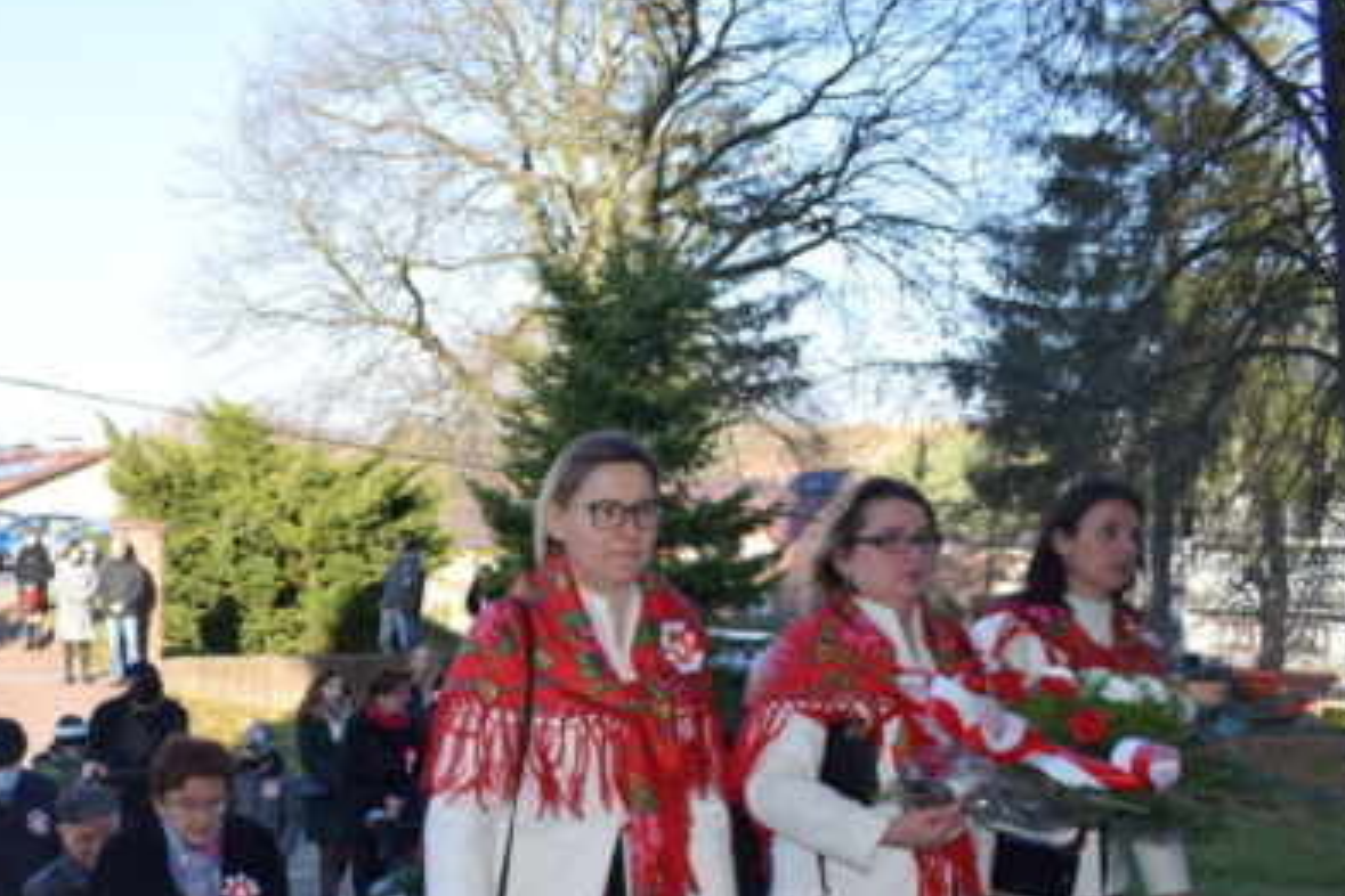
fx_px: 1644
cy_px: 710
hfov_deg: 43.5
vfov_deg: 29.8
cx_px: 383
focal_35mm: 44
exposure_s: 1/125
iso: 125
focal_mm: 18
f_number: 5.6
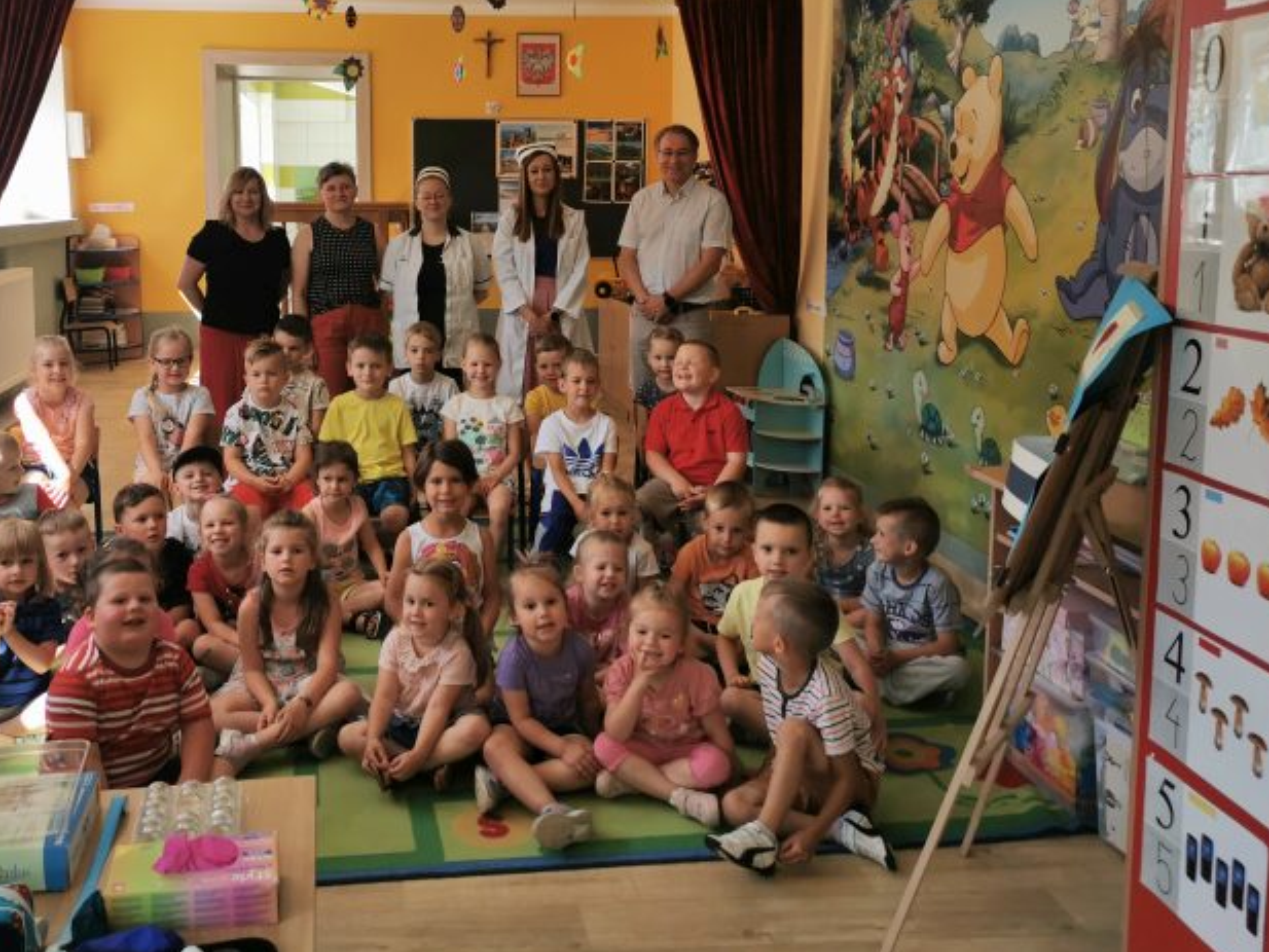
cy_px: 345
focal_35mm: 35
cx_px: 477
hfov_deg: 52.1
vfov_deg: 40.4
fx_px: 1283
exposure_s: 1/299
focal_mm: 5.58
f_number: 1.8
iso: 50
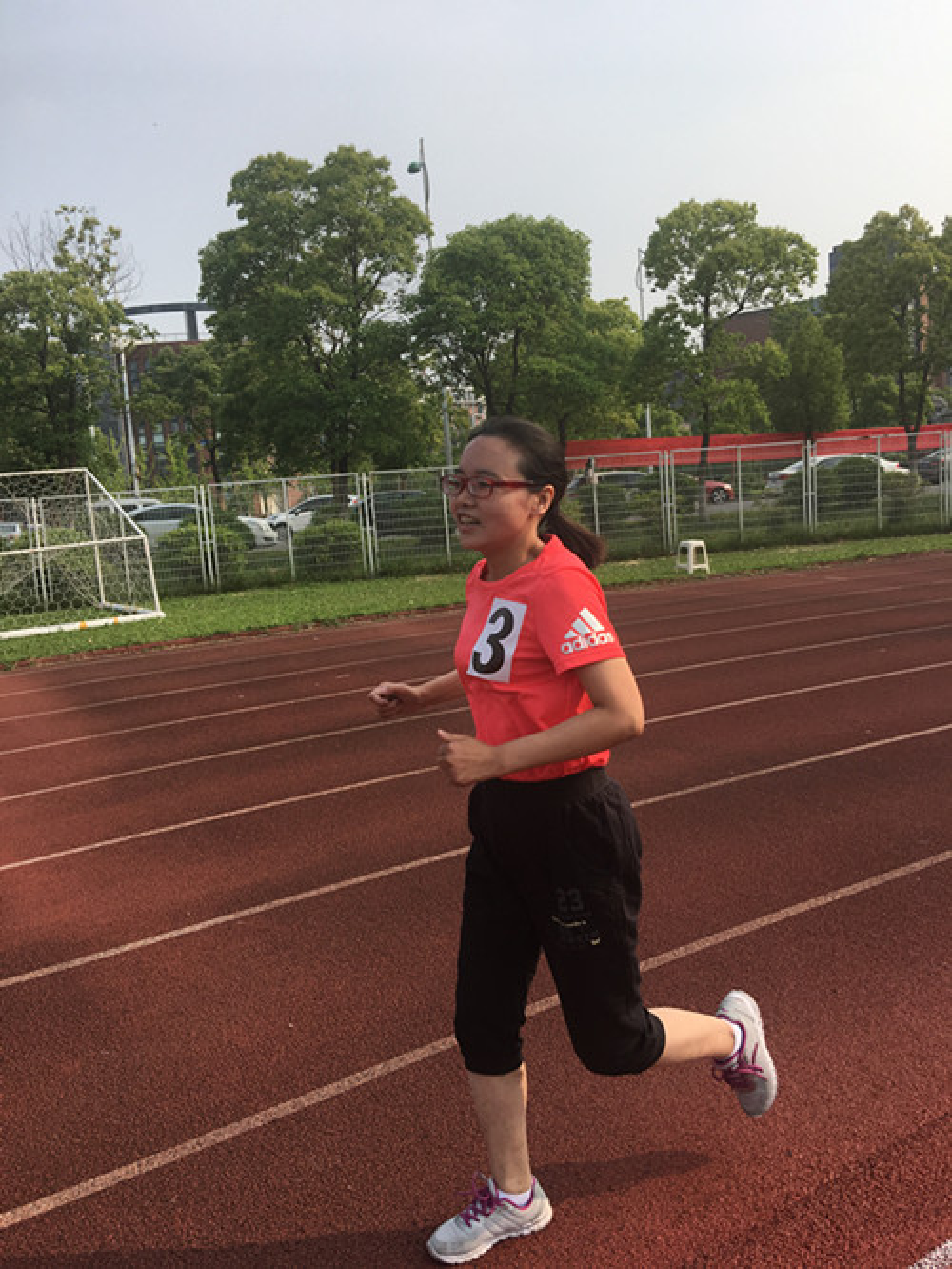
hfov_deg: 48.3
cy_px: 634
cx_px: 476
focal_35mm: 29
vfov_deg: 61.6
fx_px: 1063
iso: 25
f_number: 2.2
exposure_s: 1/1399
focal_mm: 4.15
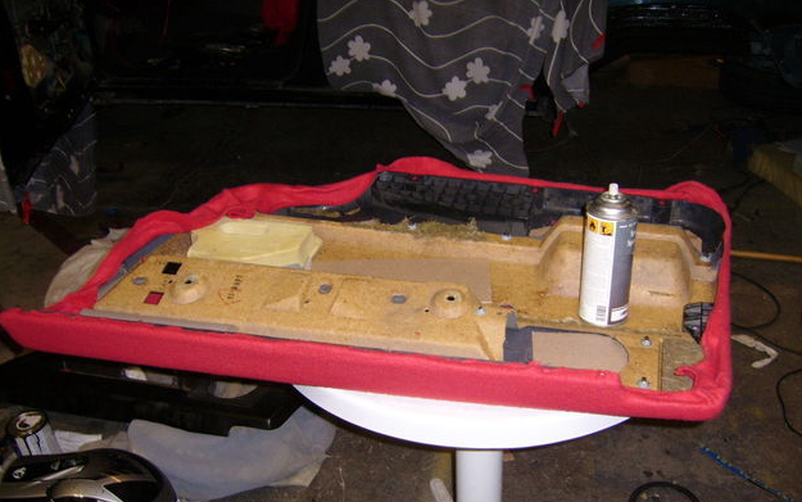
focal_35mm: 38
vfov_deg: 33.6
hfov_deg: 51.5
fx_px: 831
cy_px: 284
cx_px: 404
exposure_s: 1/30
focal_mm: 5.95
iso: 142
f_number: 2.8
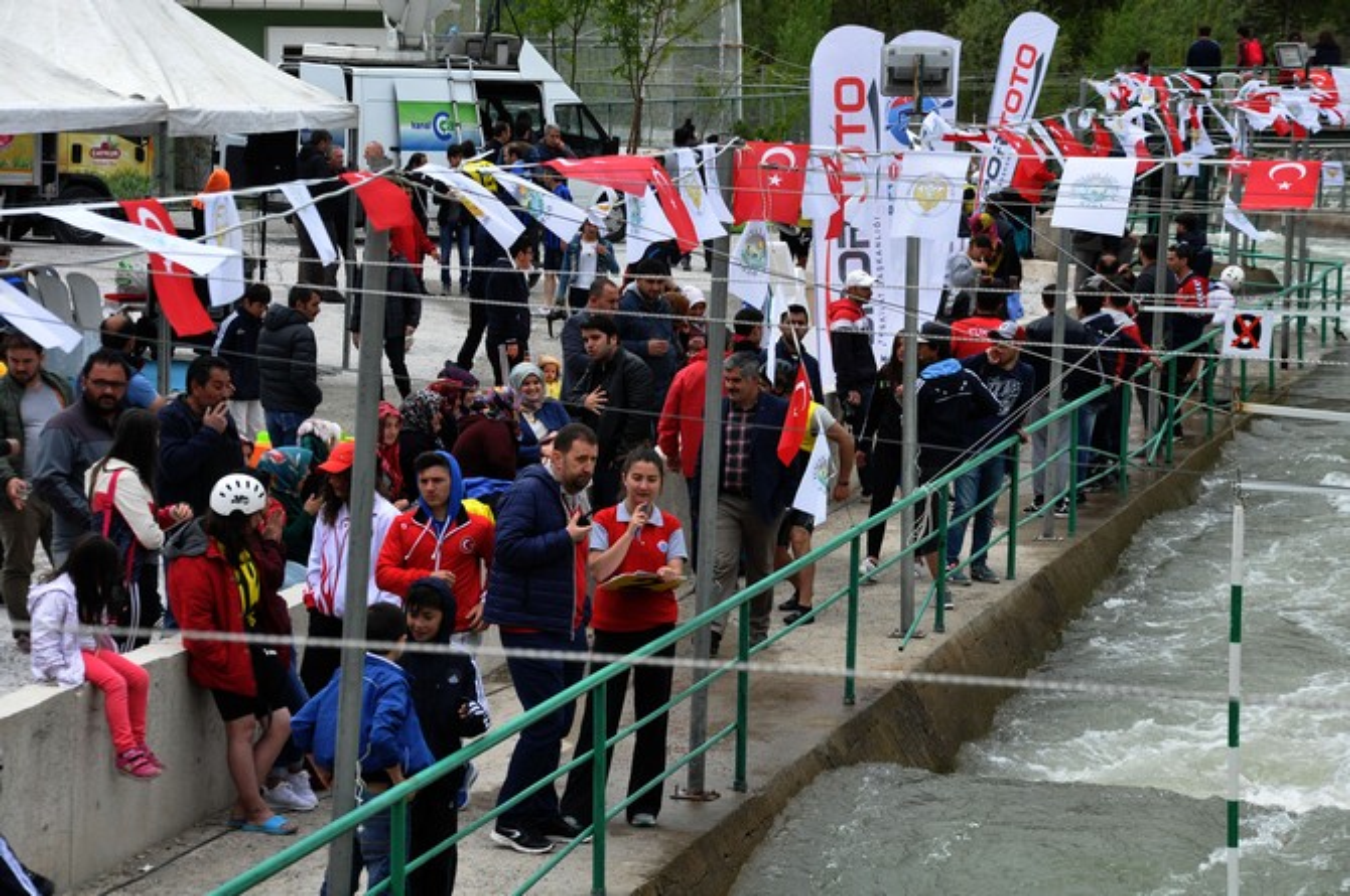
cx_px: 675
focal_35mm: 128
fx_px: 4775
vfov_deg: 10.7
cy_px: 448
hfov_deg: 16.1
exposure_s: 1/500
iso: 800
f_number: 11
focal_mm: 85
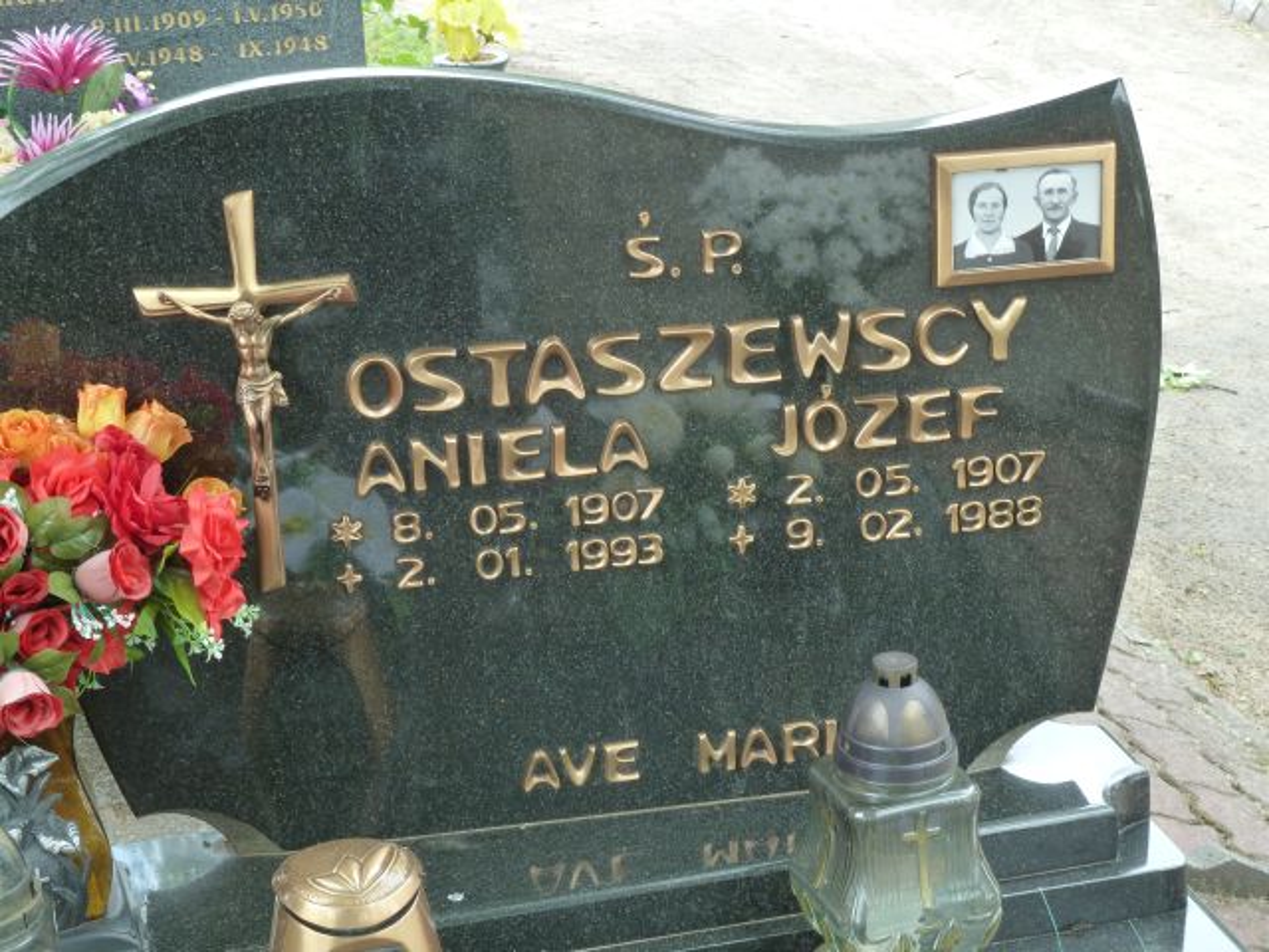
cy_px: 476
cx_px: 634
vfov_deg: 20.4
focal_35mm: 72
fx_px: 2639
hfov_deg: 27.0
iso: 160
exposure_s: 1/40
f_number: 4.1
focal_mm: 11.9
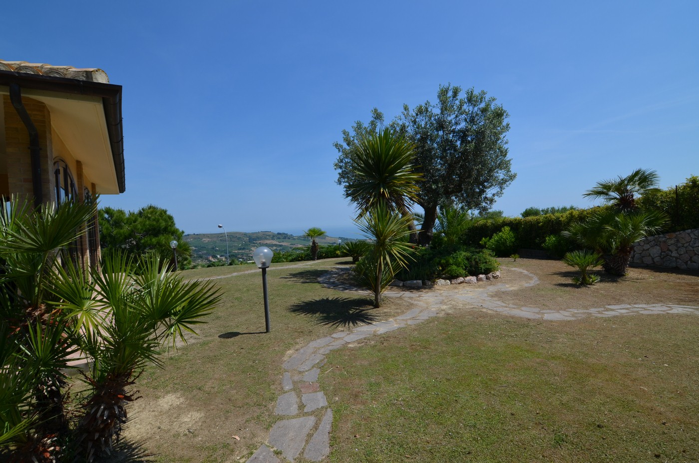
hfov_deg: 95.1
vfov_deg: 71.8
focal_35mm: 16
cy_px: 232
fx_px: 320
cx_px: 350
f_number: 9
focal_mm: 11
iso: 100
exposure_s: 1/320
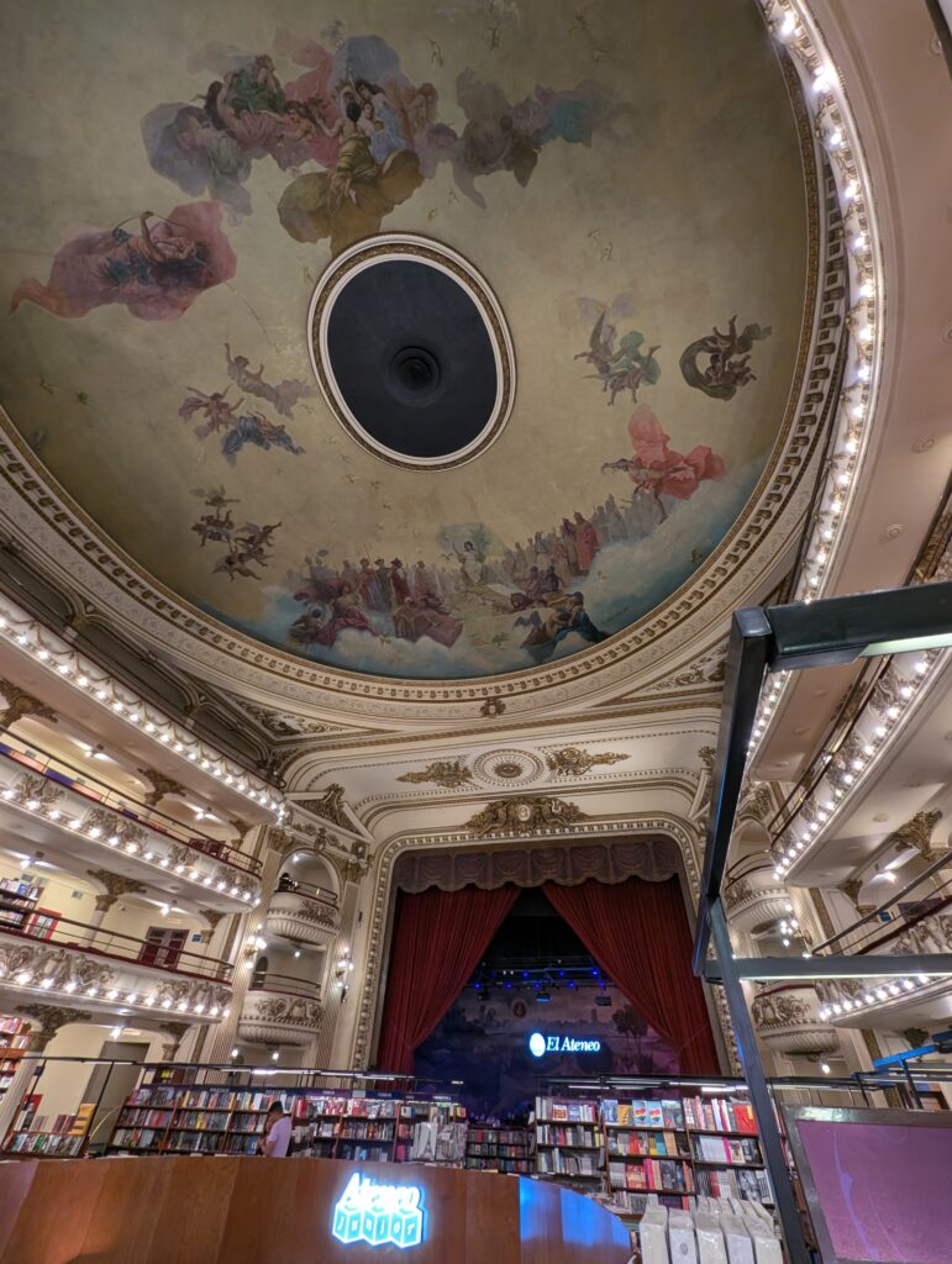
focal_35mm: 13
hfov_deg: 90.1
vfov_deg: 106.1
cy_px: 632
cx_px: 476
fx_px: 476
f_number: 2.2
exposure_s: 1/25
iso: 135
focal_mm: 1.95
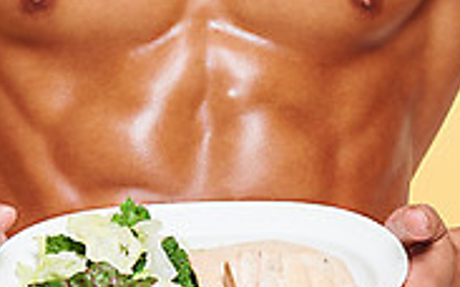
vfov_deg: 2.0
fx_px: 8379
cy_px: 101
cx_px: 140
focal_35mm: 669
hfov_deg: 3.1
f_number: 11
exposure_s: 1/125
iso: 100
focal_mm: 200
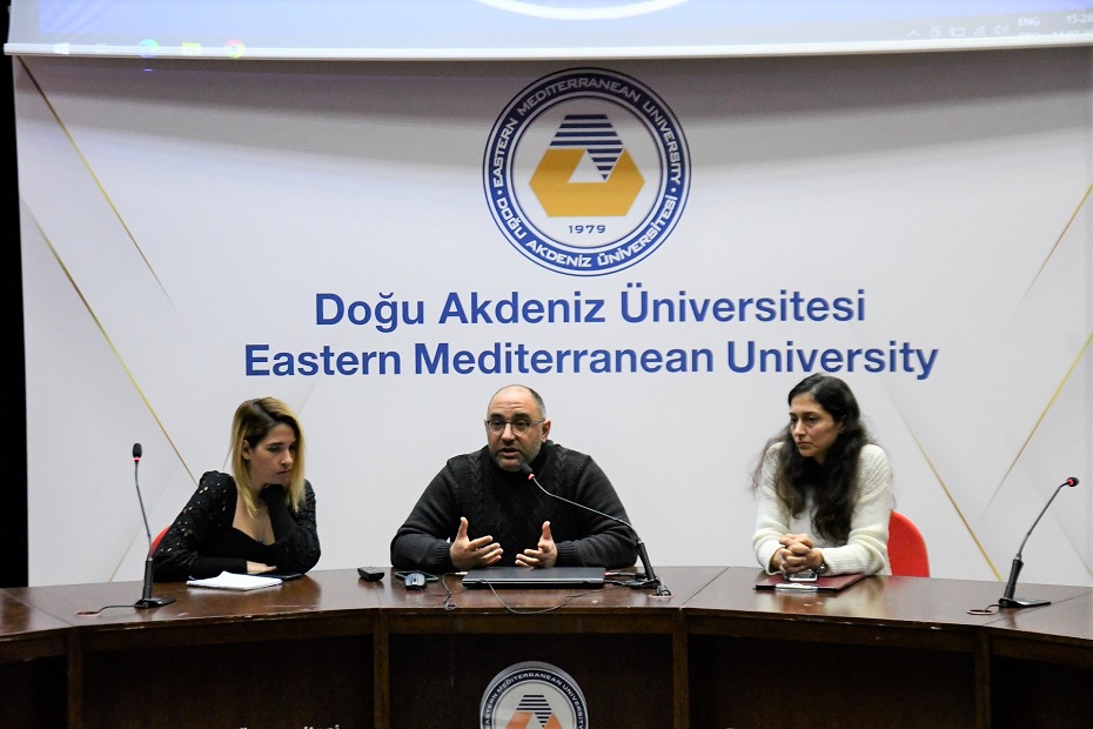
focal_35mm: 93
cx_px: 546
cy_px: 364
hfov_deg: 21.9
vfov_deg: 14.7
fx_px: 2823
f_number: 5.3
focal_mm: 62
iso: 5000
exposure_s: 1/125
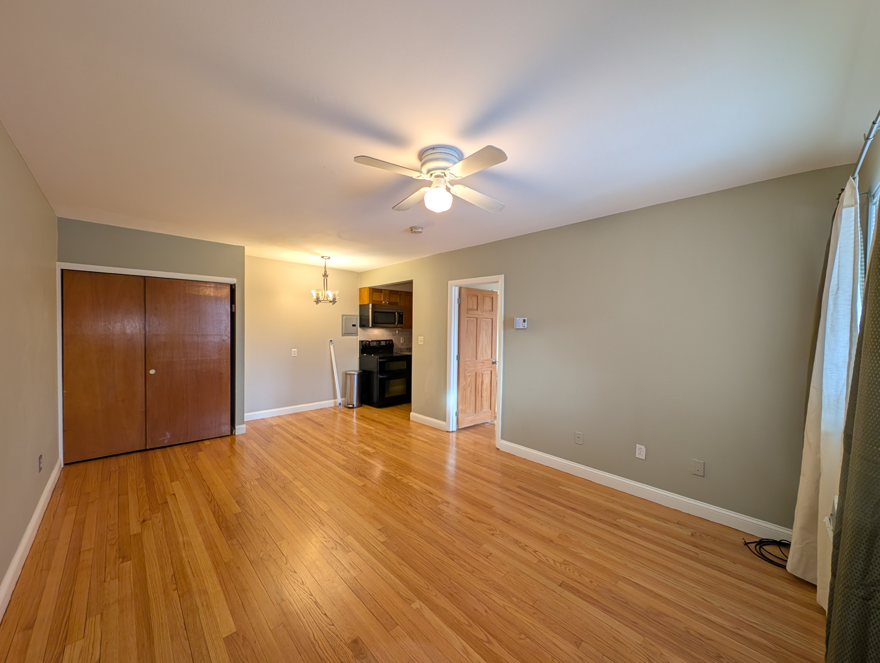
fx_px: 305
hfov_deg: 110.5
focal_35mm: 12
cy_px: 332
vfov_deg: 94.6
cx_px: 440
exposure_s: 1/30
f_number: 1.95
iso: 71
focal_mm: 2.23
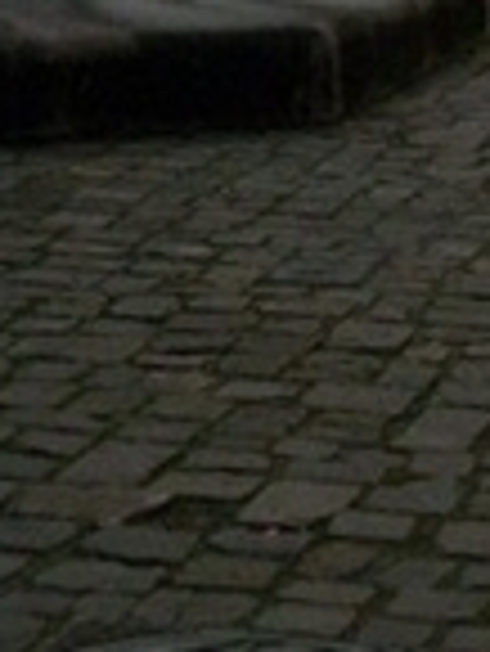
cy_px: -683
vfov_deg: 12.9
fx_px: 2488
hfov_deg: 11.2
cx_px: 441
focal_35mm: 132
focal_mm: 5.7
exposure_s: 1/500
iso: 200
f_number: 8.8
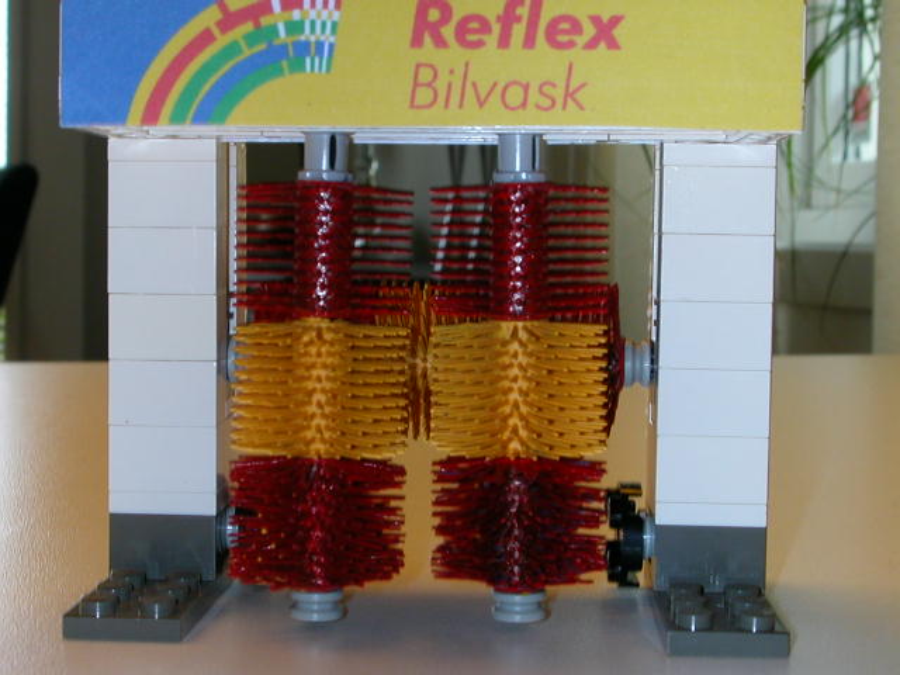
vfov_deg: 22.9
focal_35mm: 64
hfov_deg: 30.3
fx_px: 1664
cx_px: 450
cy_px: 338
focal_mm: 9.7
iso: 100
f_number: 5.9
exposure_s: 1/30
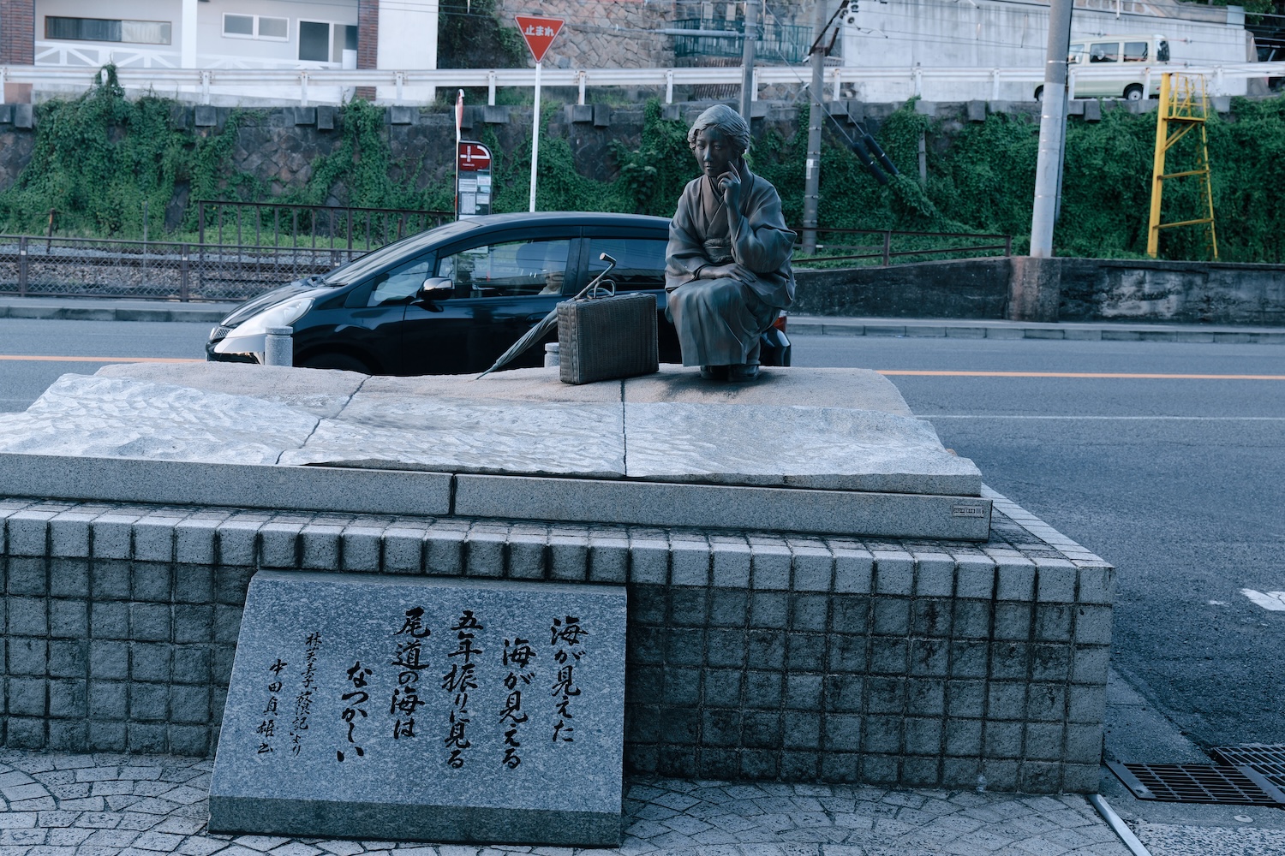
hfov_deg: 42.7
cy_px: 428
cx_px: 642
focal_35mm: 46
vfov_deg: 29.2
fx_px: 1642
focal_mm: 46
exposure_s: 1/50
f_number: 7.1
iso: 320
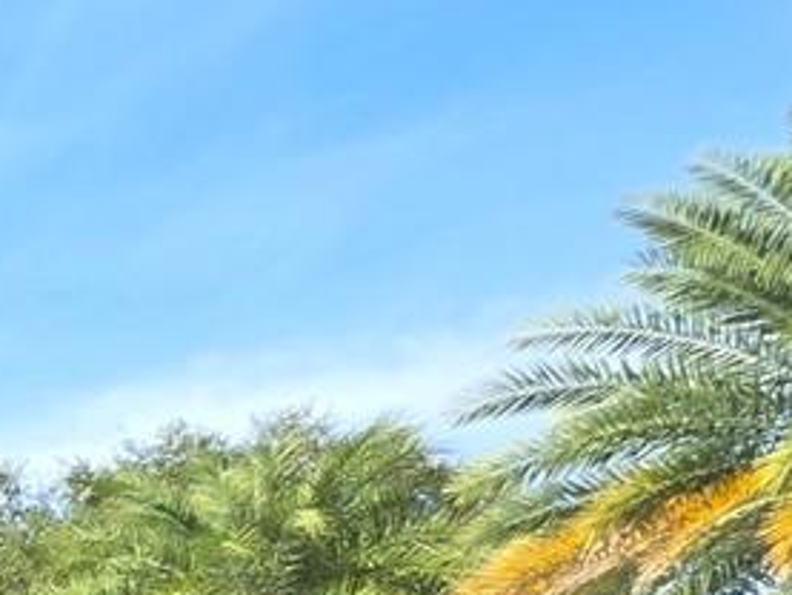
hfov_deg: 13.5
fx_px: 1717
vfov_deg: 17.1
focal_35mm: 75
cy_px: 981
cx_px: -1301
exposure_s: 1/883
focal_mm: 2.2
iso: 40
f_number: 1.9
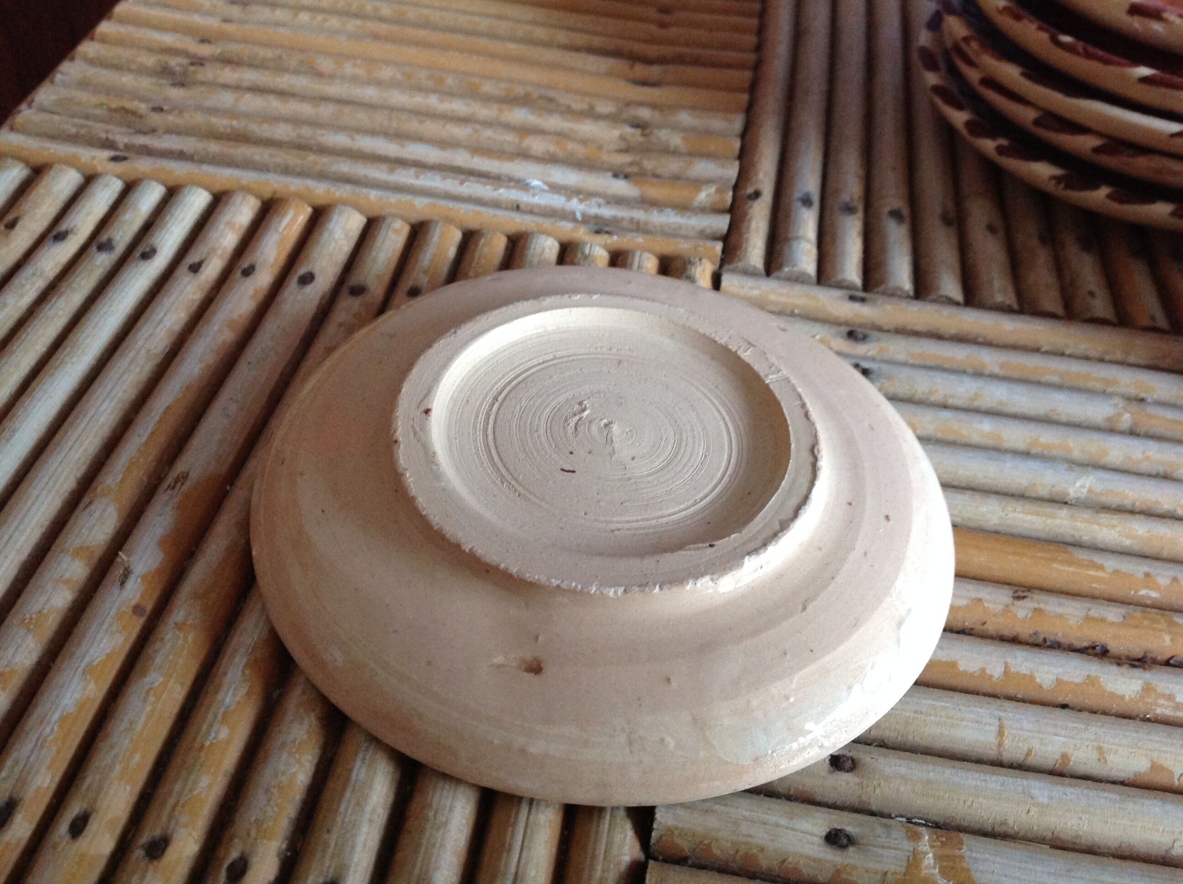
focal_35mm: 35
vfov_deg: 40.6
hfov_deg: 52.7
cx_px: 592
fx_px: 1194
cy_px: 442
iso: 250
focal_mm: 4.28
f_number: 2.4
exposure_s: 1/15
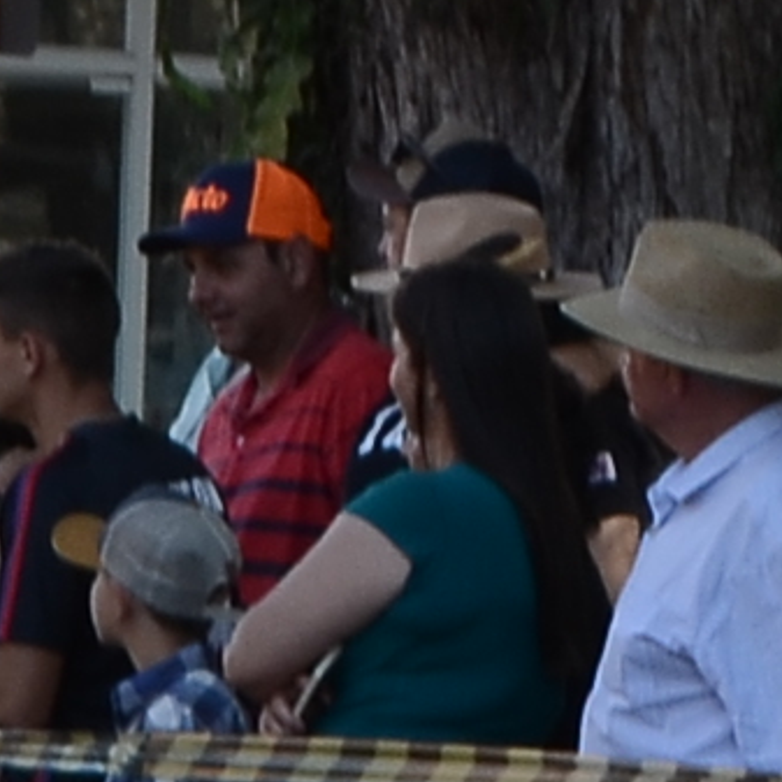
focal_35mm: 586
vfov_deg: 3.0
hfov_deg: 2.9
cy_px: 1323
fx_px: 14977
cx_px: 3594
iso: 200
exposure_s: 1/60
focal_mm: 42
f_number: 10
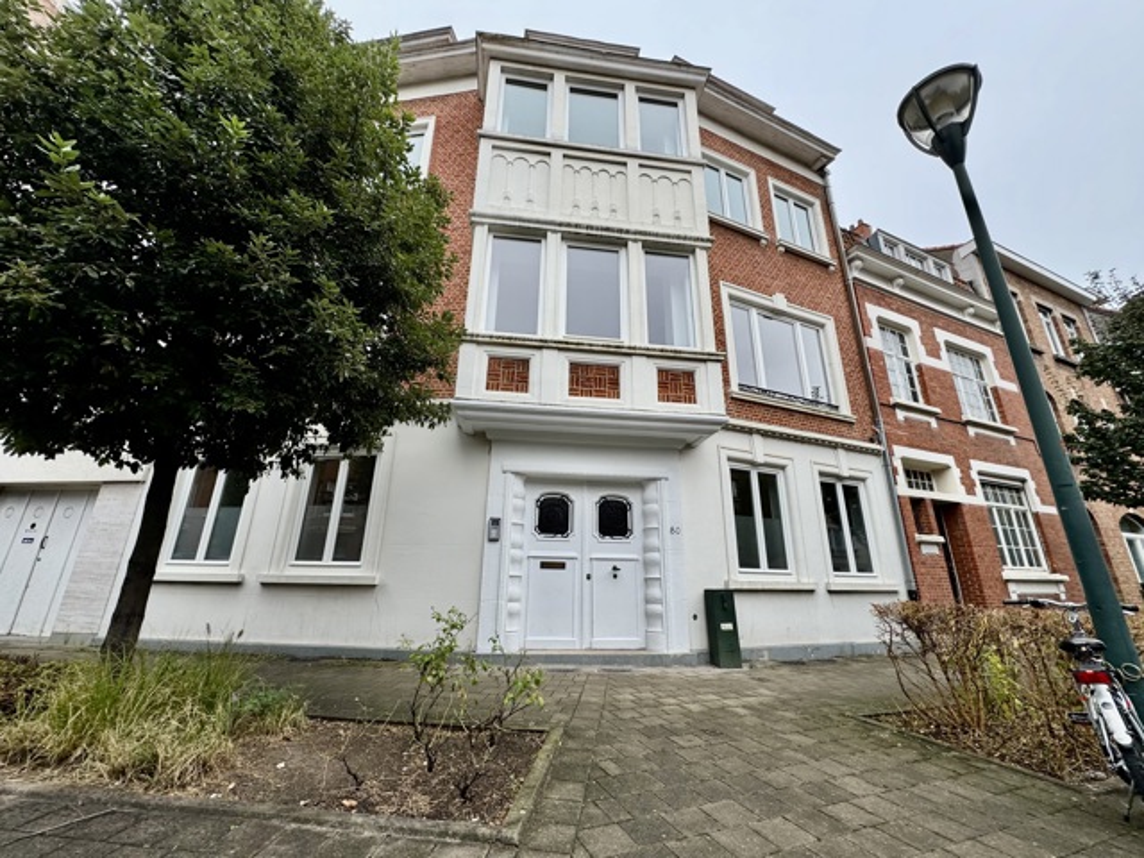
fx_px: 463
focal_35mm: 14
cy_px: 429
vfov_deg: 85.7
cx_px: 572
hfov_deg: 102.1
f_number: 2.2
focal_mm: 2.22
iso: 40
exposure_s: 1/272
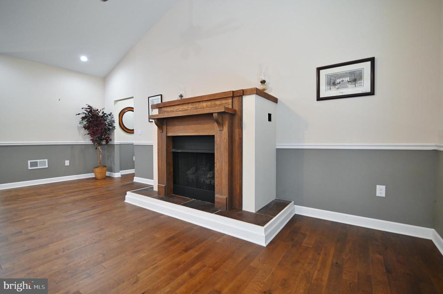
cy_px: 147
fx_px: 197
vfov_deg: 73.7
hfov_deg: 96.8
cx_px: 222
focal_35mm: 16
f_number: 2.8
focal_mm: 16
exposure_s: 1/125
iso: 1100
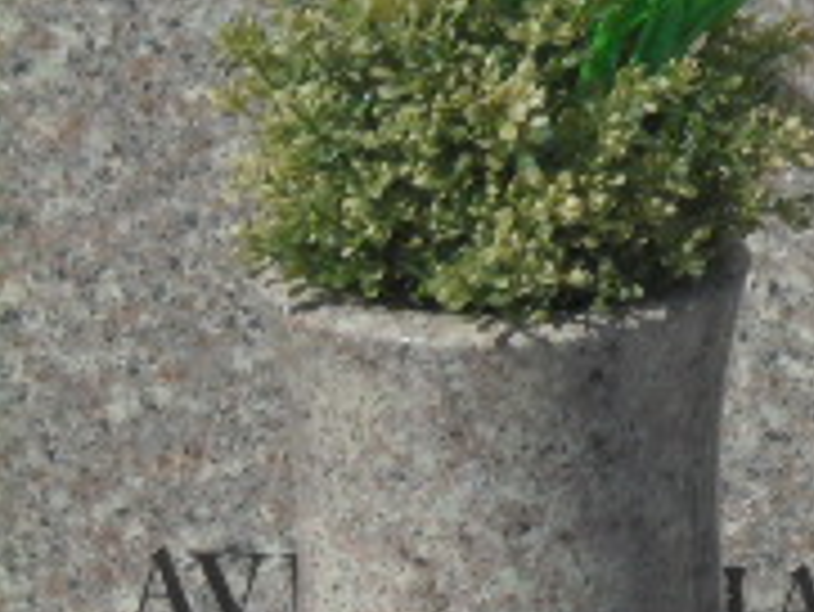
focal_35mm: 378
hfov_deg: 5.2
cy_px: -122
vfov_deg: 3.9
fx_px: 8895
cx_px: 1435
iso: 100
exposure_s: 1/125
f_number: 16.3
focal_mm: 19.2
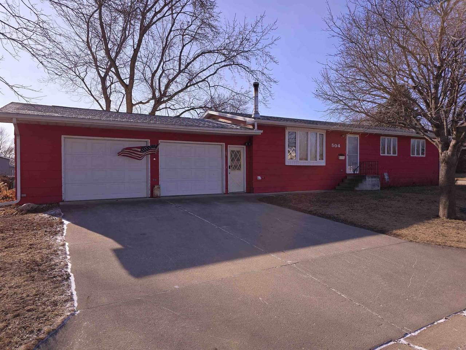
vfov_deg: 58.9
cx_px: 233
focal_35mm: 23
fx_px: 310
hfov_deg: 73.9
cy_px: 175
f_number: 1.7
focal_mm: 6.3
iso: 12
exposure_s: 1/677
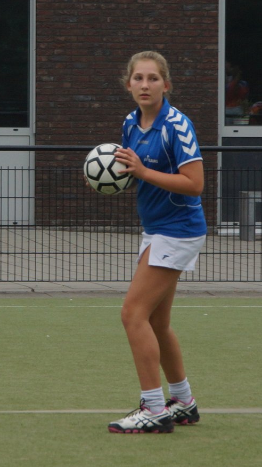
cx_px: 175
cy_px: 232
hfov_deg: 6.6
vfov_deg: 11.7
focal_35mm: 184
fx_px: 2273
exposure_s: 1/800
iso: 400
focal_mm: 100
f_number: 9
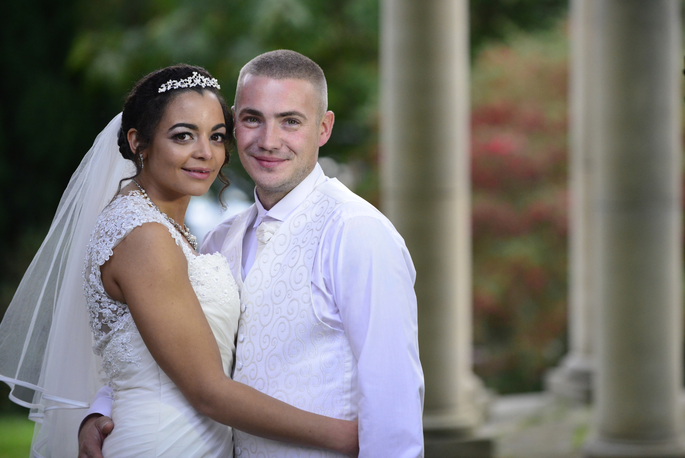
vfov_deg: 9.2
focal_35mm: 150
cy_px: 229
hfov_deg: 13.7
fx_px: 2856
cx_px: 342
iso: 3200
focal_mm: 150
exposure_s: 1/800
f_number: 2.8
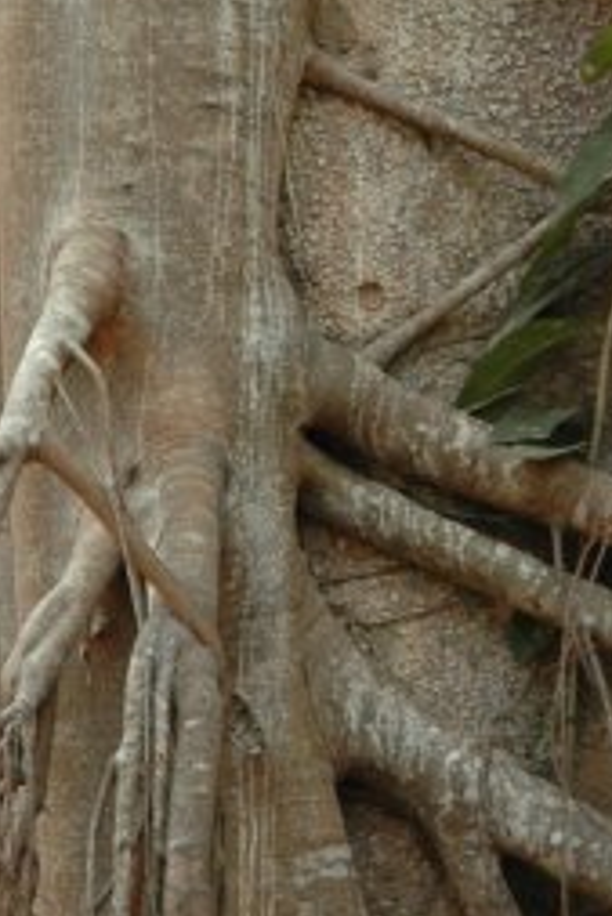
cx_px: 464
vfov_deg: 6.9
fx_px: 7613
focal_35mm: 299
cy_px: 286
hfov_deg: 4.6
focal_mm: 70
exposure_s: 1/80
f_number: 4.5
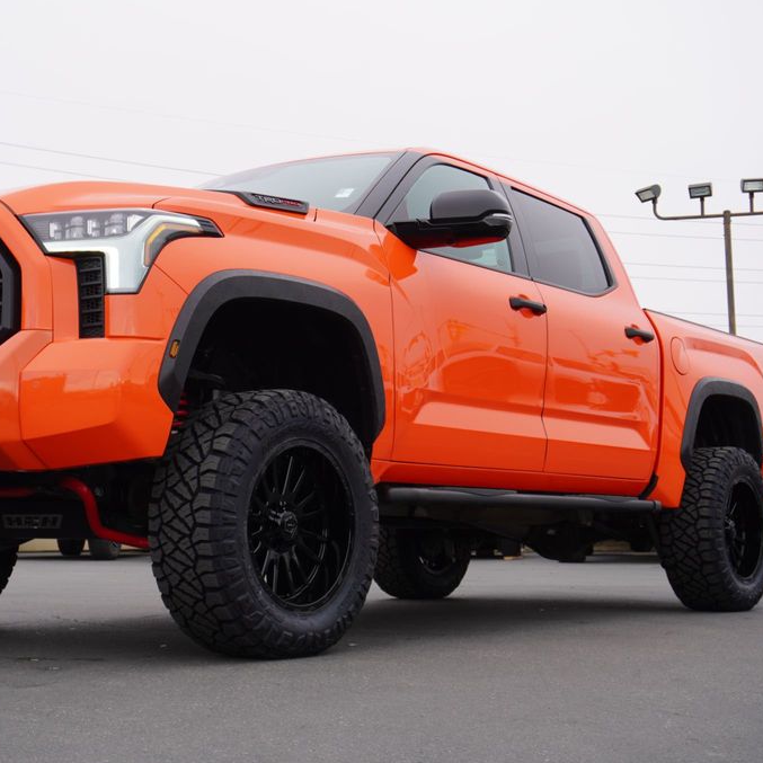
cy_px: 382
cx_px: 270
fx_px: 1347
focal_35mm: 54
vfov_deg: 31.6
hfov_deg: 31.4
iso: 100
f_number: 6.3
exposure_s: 1/80
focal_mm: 28
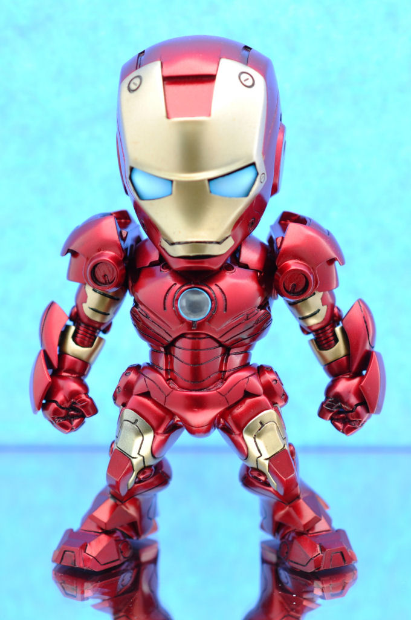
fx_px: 1030
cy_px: 310
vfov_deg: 33.4
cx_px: 206
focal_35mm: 60
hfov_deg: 22.6
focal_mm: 40
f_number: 4
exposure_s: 1/60
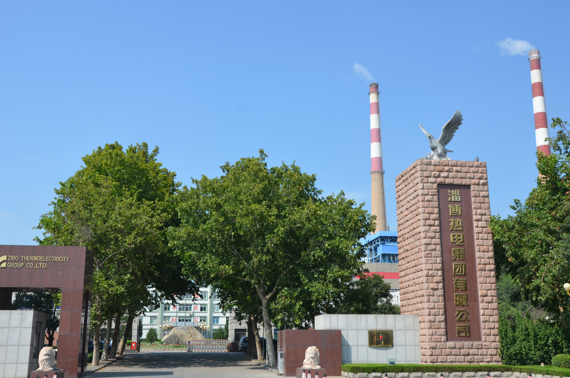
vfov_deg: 34.1
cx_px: 288
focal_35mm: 39
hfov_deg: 49.6
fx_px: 616
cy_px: 190
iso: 110
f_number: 8
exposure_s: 1/250
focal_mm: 24
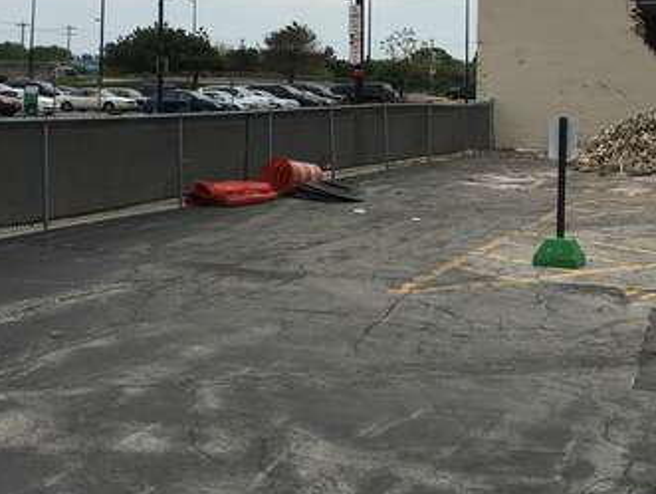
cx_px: 499
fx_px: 1328
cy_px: 63
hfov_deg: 27.3
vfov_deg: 20.7
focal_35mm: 70
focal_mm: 4.15
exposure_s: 1/1972
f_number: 2.2
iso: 25
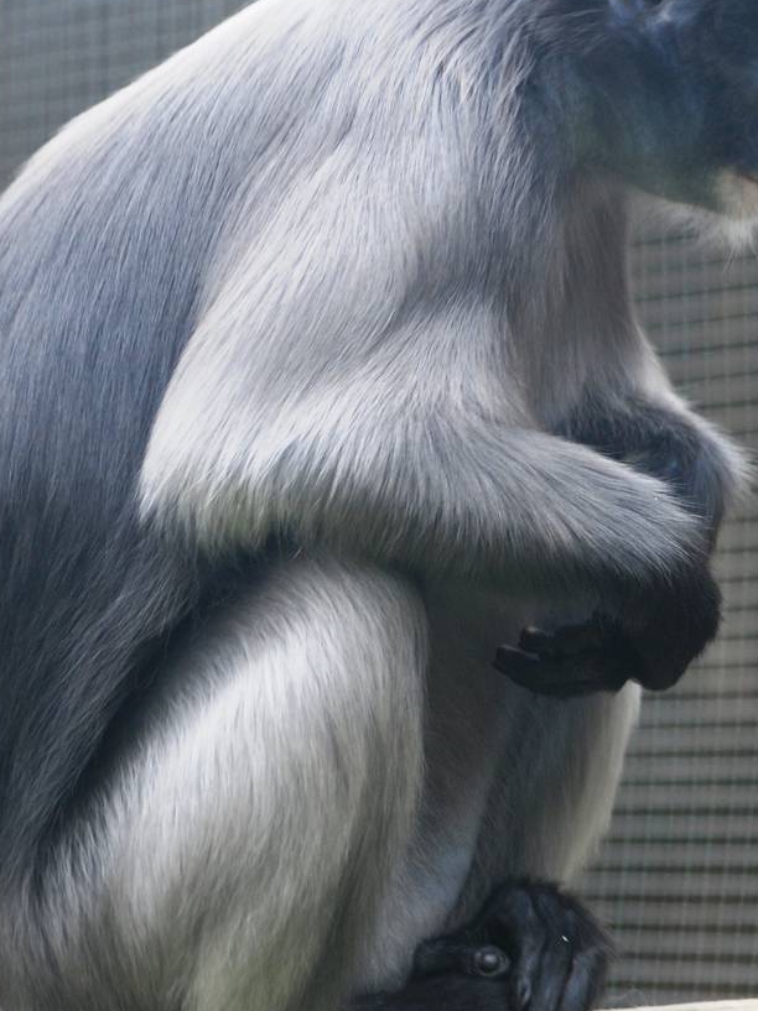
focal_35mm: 382
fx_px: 11160
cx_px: 396
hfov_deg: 3.9
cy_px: 401
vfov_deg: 5.2
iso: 280
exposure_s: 1/125
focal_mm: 135
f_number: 4.5
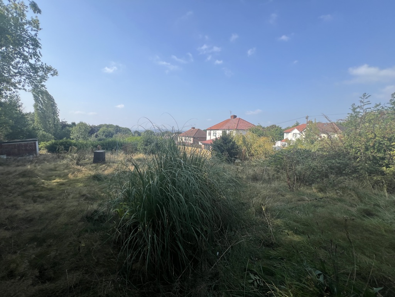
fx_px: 148
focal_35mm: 13
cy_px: 148
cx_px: 198
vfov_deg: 89.9
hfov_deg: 106.2
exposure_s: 1/1074
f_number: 1.8
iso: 32
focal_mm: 1.57
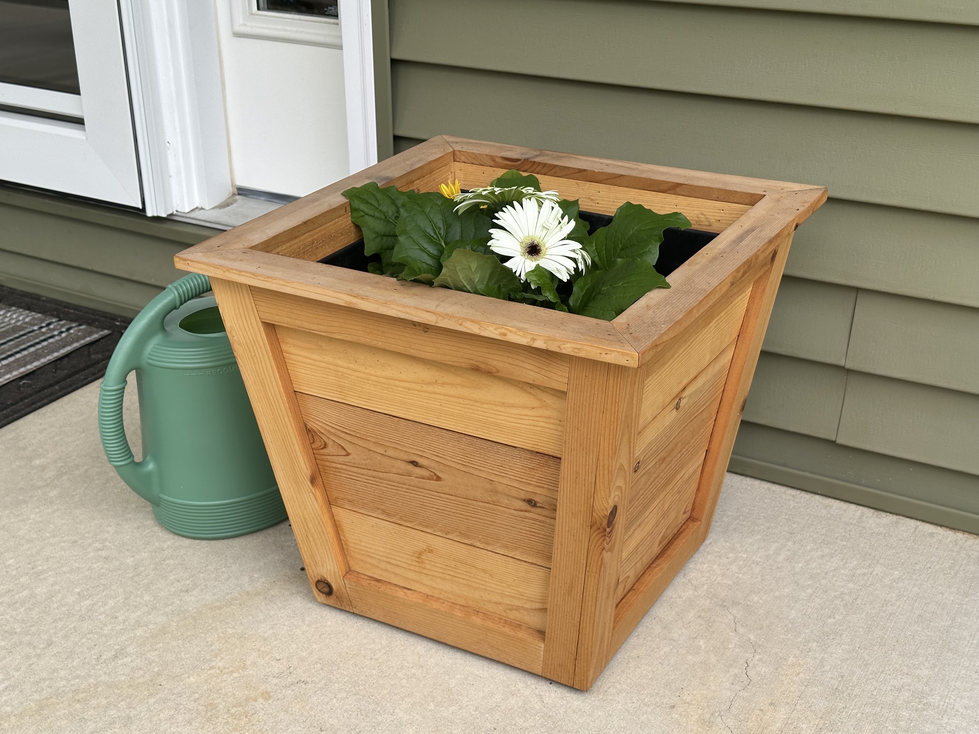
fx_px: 1358
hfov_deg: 39.7
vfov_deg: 30.3
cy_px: 367
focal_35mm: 48
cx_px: 490
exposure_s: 1/364
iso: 64
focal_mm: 6.86
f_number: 1.78
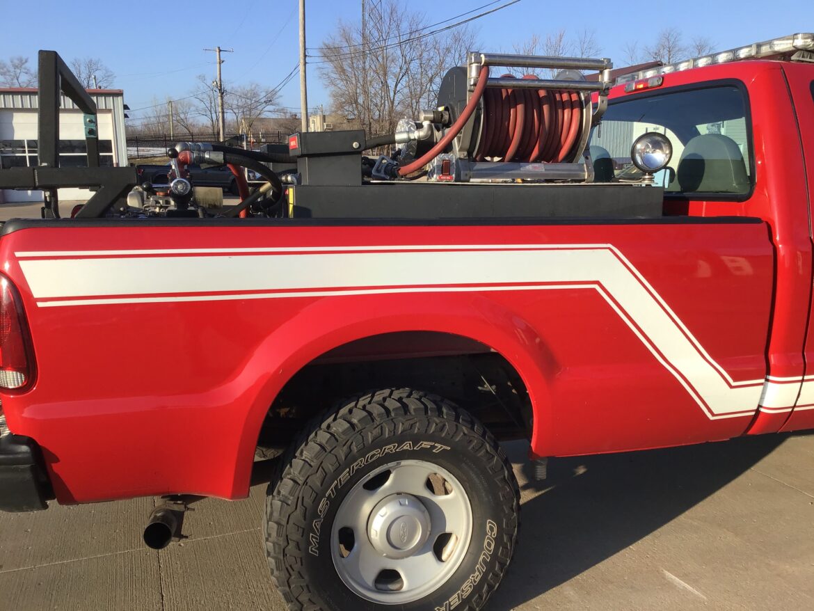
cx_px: 407
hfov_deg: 58.3
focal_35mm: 31
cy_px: 306
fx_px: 729
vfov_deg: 45.5
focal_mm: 3.3
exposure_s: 1/769
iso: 25
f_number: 2.4
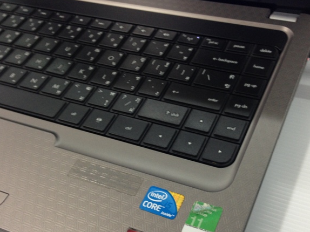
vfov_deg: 31.2
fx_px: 412
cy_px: 160
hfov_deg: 41.1
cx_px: 178
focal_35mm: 46
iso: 80
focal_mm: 4.12
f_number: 2.4
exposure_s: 1/20
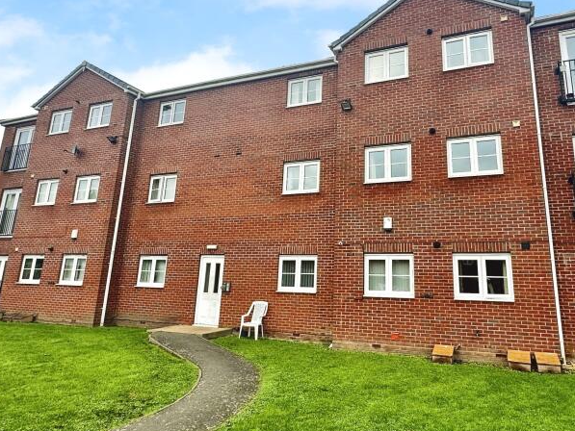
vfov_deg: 56.6
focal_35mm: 24
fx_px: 399
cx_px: 345
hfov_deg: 70.8
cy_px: 183
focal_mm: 2.22
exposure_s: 1/155
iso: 40
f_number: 2.2
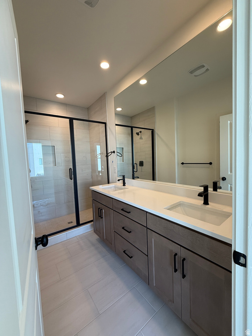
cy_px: 168
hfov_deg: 85.7
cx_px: 126
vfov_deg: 102.1
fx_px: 136
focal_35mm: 14
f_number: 2.2
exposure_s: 1/120
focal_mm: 2.22
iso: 125
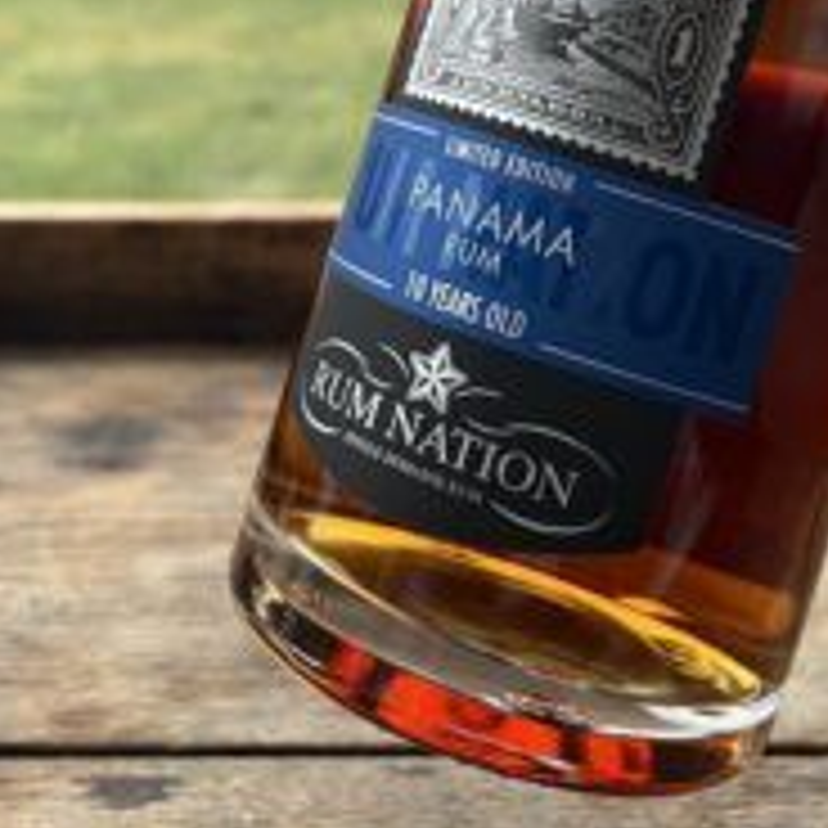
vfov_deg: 32.7
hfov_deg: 33.7
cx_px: 549
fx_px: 1353
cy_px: 117
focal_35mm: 50
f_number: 1.5
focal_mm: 5.7
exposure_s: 1/75
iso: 125
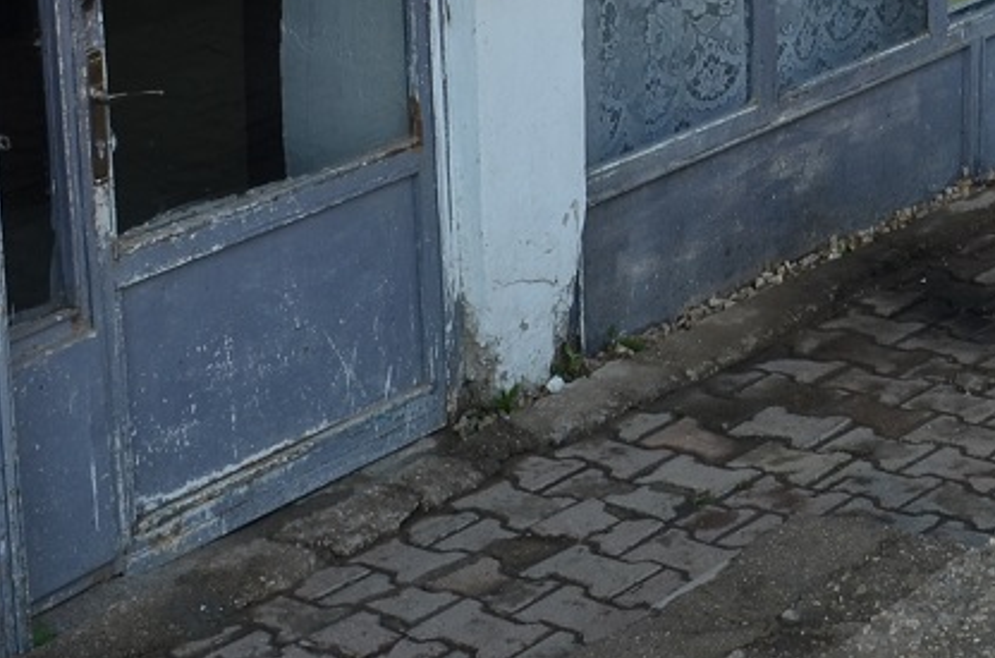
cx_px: 1139
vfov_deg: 10.9
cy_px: -382
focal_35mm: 119
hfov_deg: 16.6
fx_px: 3280
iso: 200
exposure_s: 1/200
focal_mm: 22
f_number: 7.1
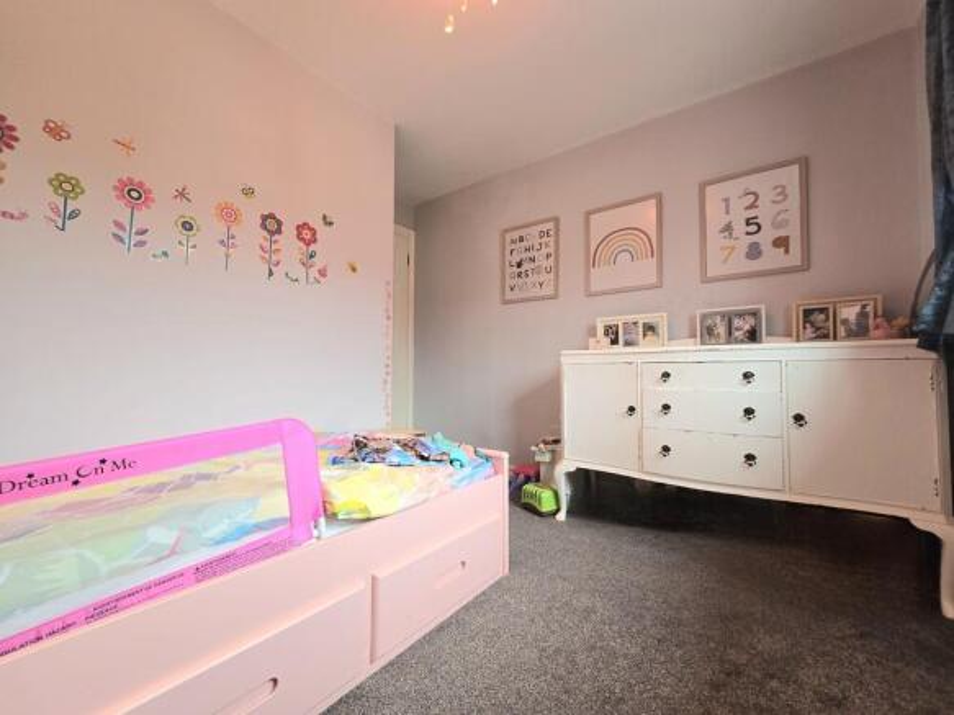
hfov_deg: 106.2
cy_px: 358
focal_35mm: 13
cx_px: 477
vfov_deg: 89.9
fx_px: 358
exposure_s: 1/50.3
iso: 160
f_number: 2.2
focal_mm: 2.2
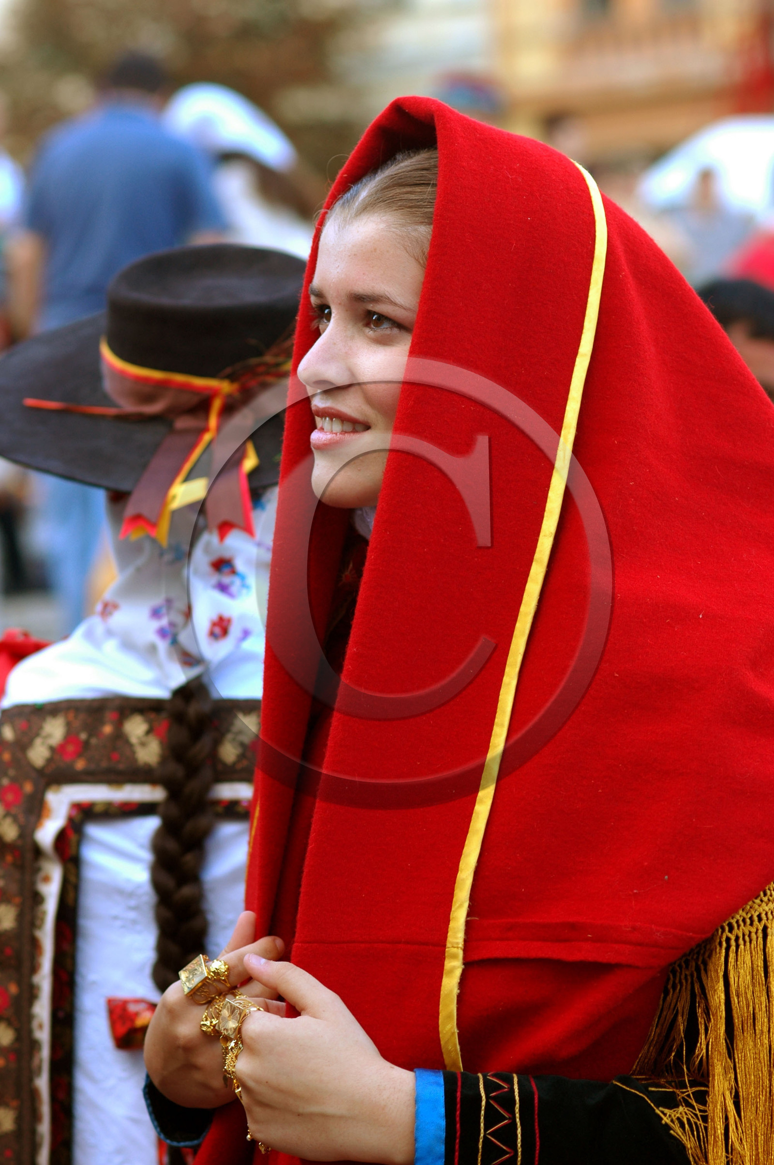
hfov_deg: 10.7
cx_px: 387
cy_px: 582
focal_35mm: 128
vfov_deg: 16.1
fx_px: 4119
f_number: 4
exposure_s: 1/50
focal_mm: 85
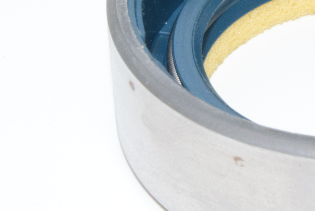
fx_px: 2114
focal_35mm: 241
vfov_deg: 5.7
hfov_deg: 8.4
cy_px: 65
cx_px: 377
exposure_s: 1/60
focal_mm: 55
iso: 1600
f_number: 36
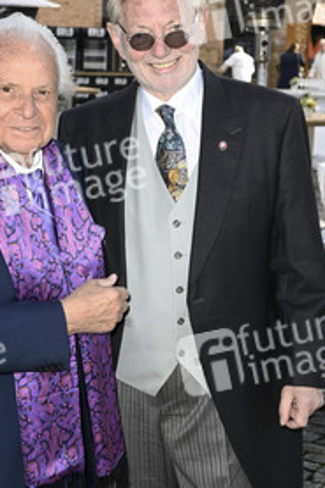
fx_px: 935
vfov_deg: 29.2
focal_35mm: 69
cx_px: 107
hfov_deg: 19.6
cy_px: 267
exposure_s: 1/200
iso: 200
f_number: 5.6
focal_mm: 48
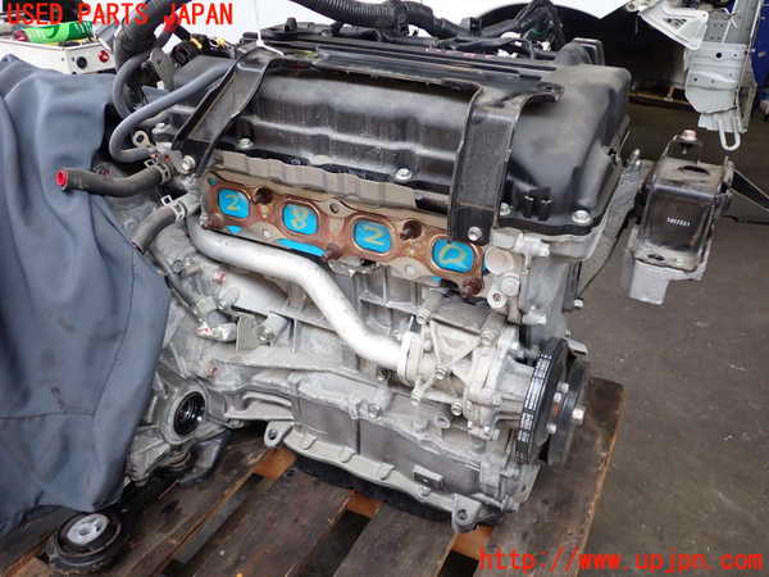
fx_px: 666
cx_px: 384
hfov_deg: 60.0
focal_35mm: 30
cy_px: 288
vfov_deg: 46.8
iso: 200
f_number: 2.3
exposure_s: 1/125
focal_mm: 5.4
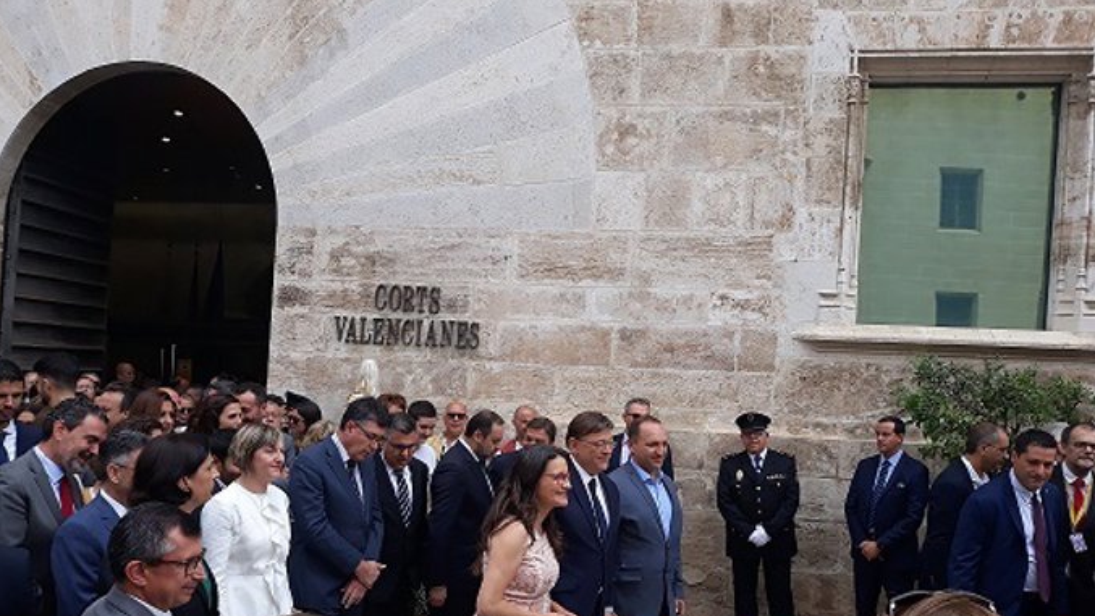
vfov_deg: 38.8
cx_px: 542
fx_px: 871
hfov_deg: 64.3
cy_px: 361
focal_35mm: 30
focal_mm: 3.71
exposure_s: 1/671
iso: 40
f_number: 1.7
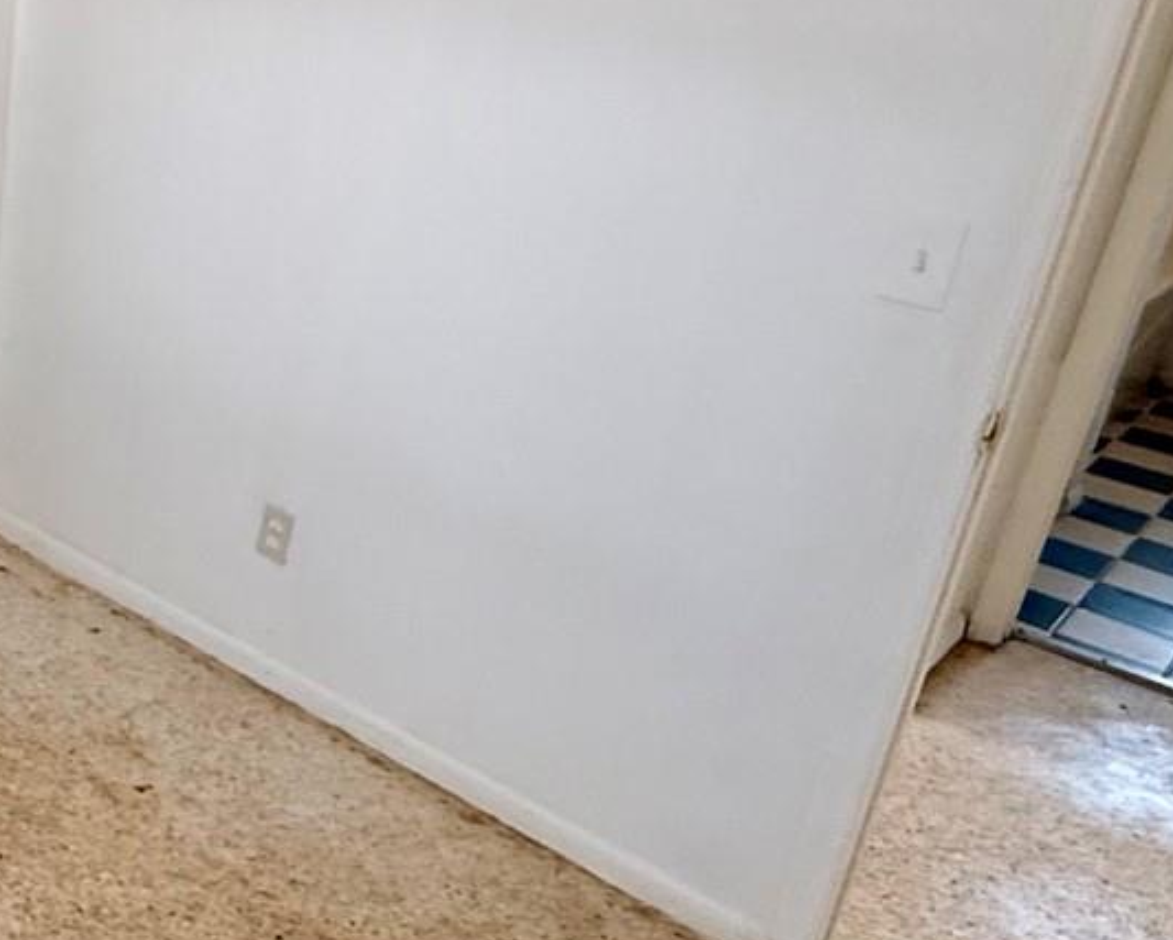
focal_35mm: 41
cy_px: 354
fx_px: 1424
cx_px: -86
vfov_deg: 36.3
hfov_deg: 38.0
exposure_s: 1/85
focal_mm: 2.22
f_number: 2.2
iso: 320
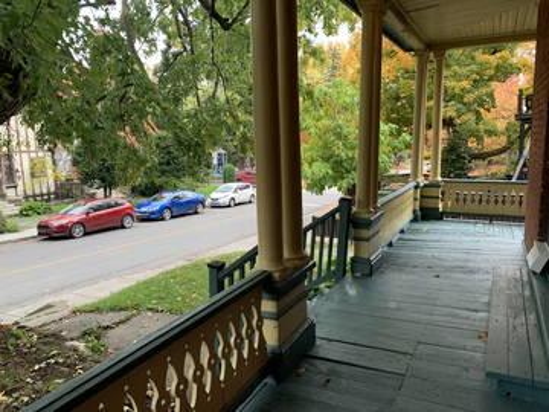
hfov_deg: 67.3
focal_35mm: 26
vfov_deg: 53.1
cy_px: 206
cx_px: 274
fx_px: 412
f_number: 1.8
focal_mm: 4.25
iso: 40
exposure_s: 1/121
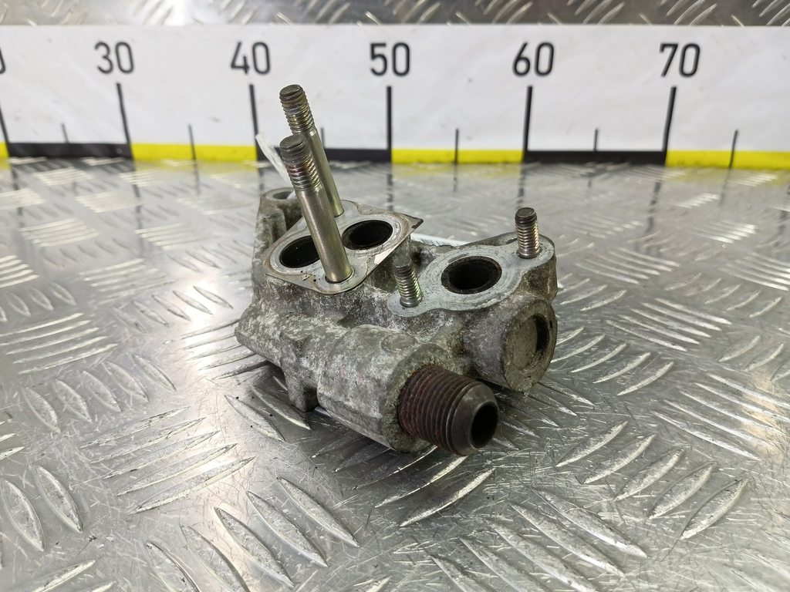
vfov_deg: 58.9
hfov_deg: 73.9
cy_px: 296
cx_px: 395
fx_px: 525
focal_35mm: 23
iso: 154
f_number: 1.6
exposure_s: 1/50
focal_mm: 4.11
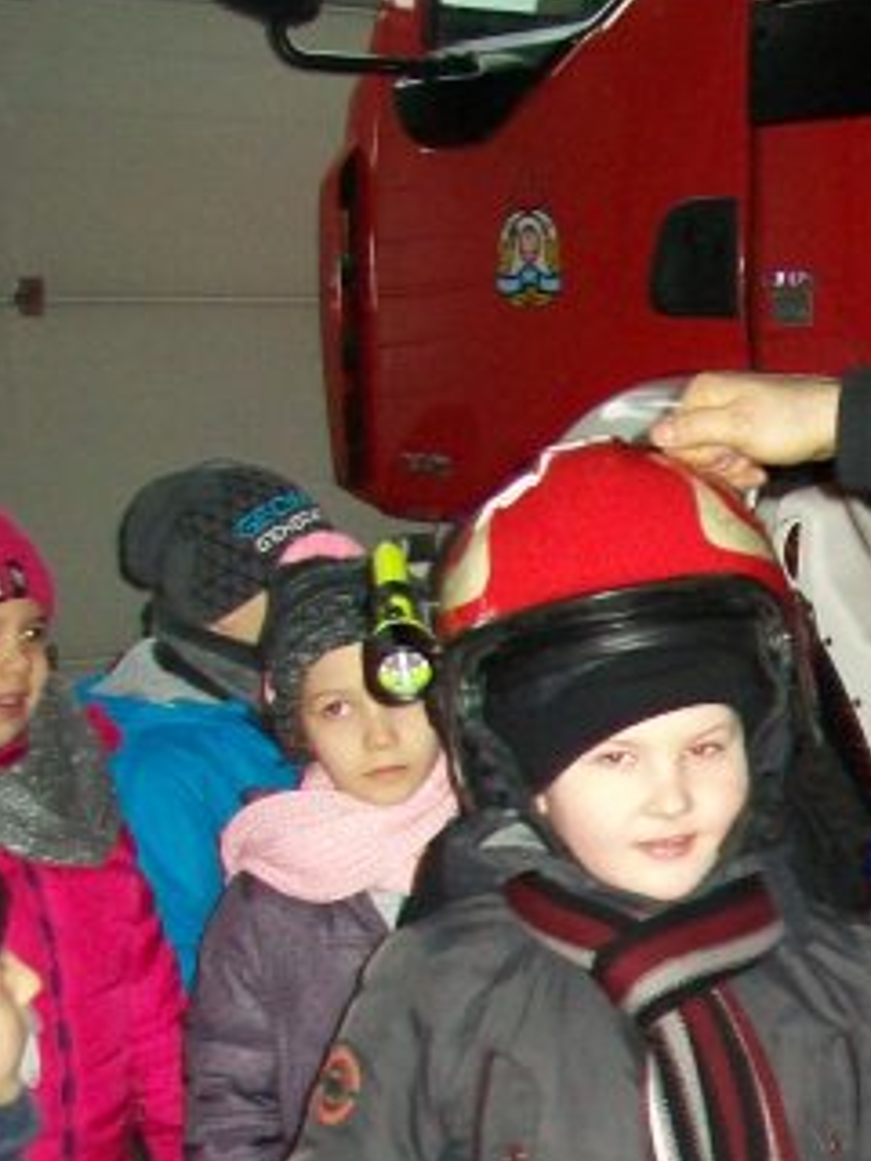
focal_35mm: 72
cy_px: 893
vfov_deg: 26.6
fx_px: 2416
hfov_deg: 20.0
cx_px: 784
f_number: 2.7
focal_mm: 6
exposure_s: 1/60
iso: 160
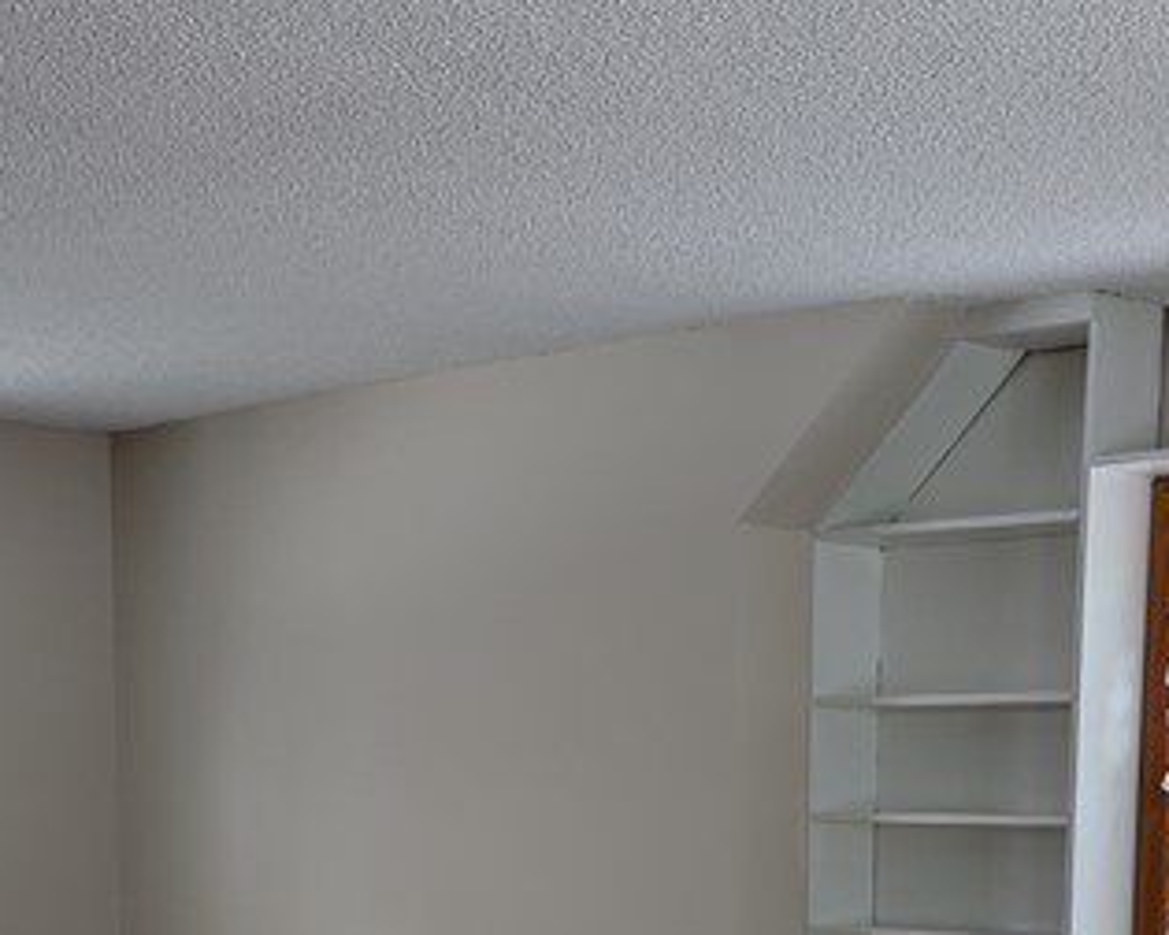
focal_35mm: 76
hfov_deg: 24.7
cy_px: 1247
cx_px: 904
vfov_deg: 18.6
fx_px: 2629
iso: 47
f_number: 1.68
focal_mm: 6.9
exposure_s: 1/162
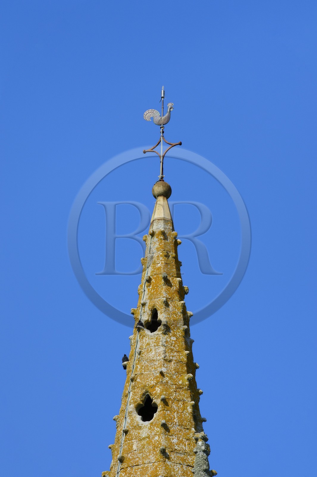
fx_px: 2644
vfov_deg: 10.3
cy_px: 238
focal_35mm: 200
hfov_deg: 6.9
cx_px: 158
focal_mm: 200
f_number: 14
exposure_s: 1/320
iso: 200
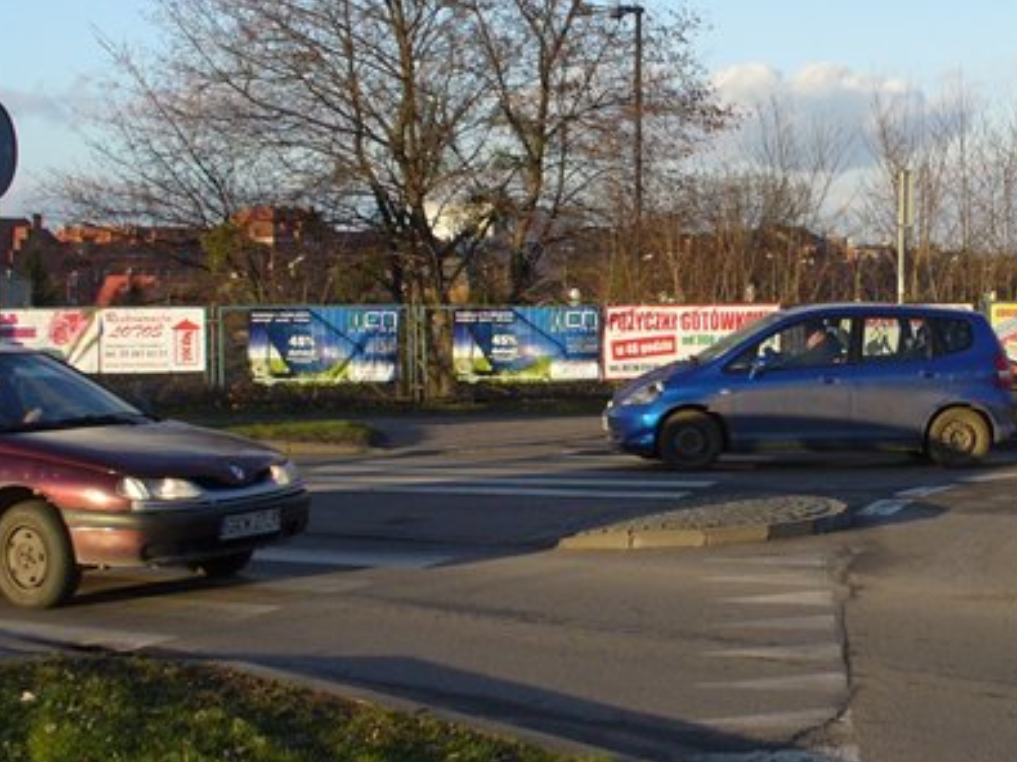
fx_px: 2203
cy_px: 360
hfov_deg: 25.2
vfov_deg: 19.6
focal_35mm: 75
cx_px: 929
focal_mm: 6.1
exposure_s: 1/200
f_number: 5.6
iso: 100
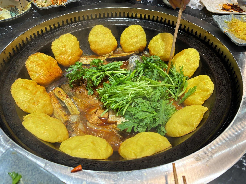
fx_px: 185
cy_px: 92
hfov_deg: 67.3
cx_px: 123
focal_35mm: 26
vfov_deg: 53.1
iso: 100
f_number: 1.6
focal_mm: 5.96
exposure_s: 1/100
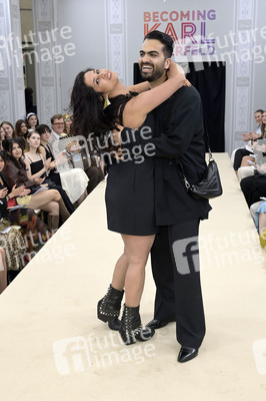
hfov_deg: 29.2
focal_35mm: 46
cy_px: 200
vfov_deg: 42.8
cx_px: 133
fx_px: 511
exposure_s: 1/250
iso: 500
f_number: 5.6
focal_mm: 46
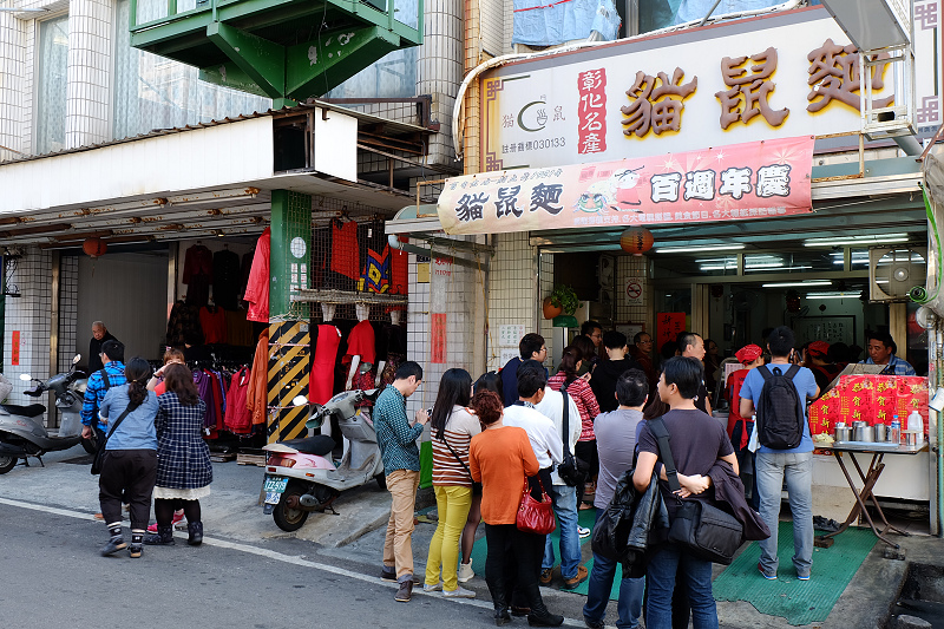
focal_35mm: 35
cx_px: 472
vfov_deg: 37.8
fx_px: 918
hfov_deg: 54.4
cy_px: 314
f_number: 8
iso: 200
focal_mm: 23.2
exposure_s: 1/38
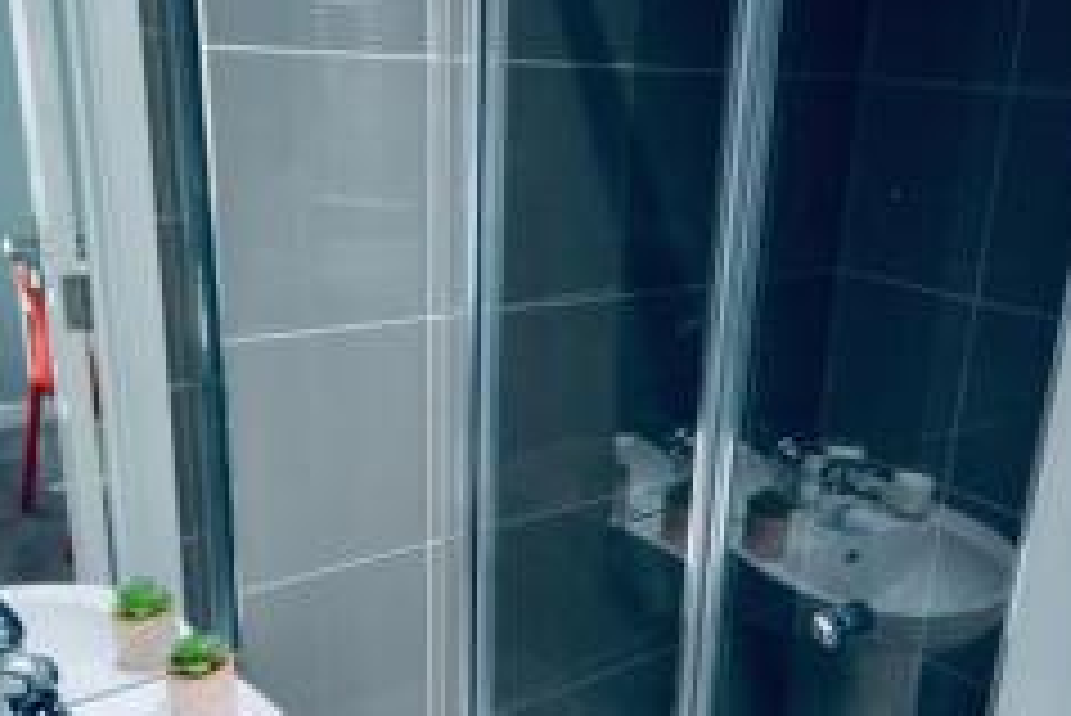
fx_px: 1161
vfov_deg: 34.0
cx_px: 626
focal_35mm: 39
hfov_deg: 49.3
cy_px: 457
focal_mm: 13
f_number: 4.5
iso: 900
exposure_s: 1/60
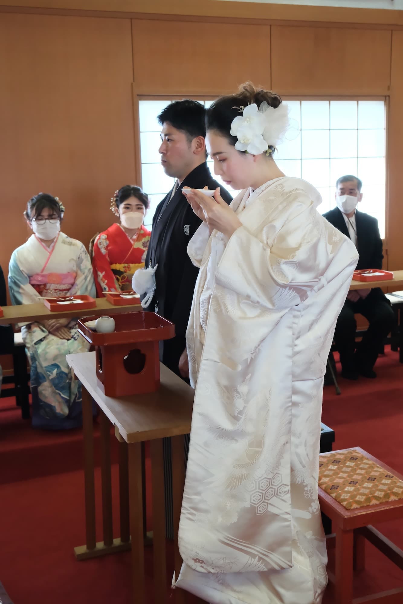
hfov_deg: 36.0
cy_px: 302
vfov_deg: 51.9
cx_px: 202
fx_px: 621
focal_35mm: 37
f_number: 4
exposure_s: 1/50
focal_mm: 24.7
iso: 3200
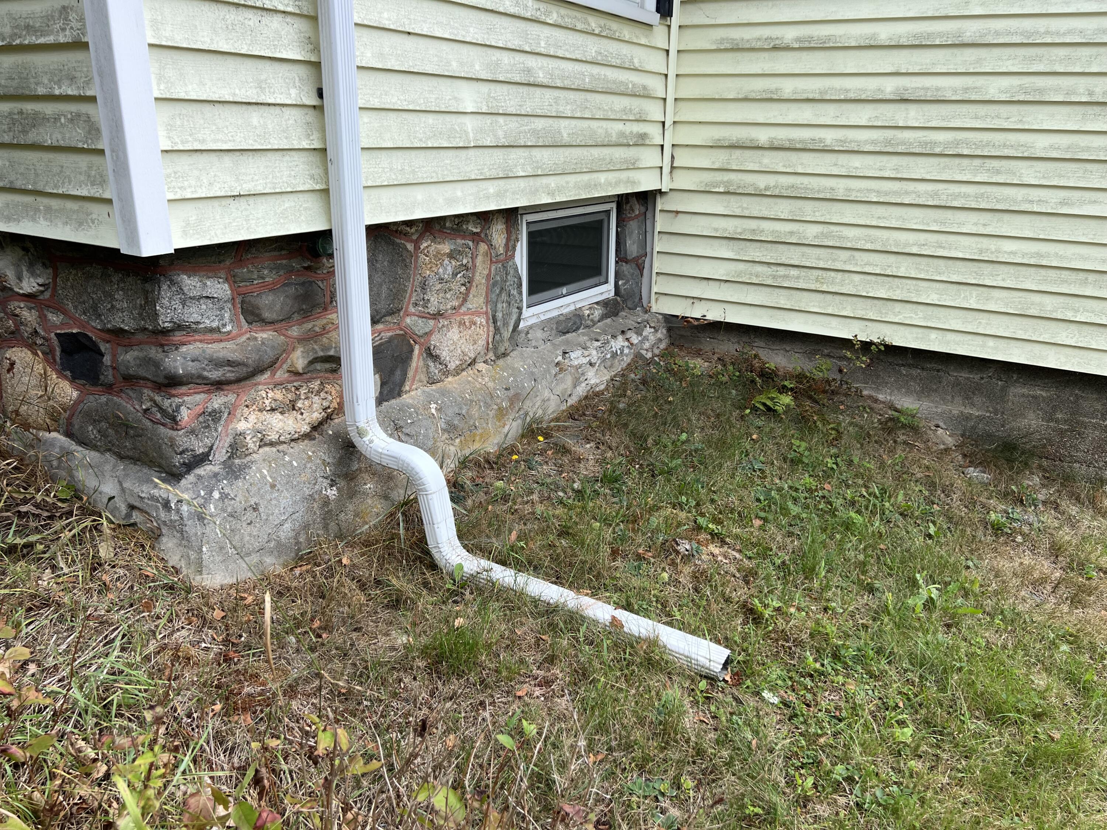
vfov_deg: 53.1
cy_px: 415
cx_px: 554
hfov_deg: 67.3
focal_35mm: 26
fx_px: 831
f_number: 1.5
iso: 50
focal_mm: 5.7
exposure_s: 1/1159
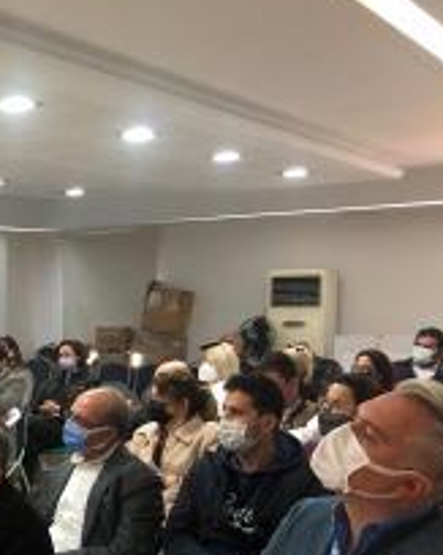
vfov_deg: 31.2
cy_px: 378
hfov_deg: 22.7
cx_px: -130
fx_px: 984
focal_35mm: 60
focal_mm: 3.99
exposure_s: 1/7
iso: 80
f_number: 1.8
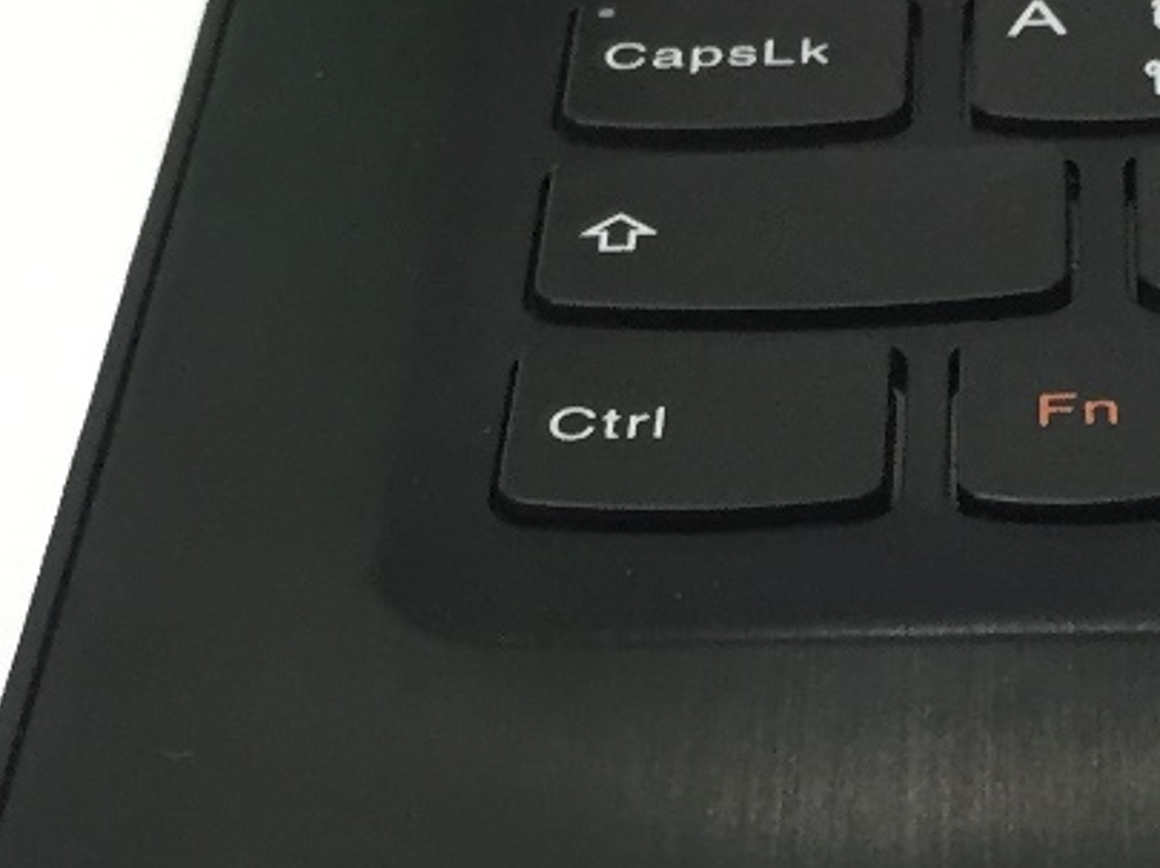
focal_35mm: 117
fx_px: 3917
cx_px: 888
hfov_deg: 16.7
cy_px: 756
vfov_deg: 12.6
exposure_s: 1/33
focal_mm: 4.15
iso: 125
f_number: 2.2
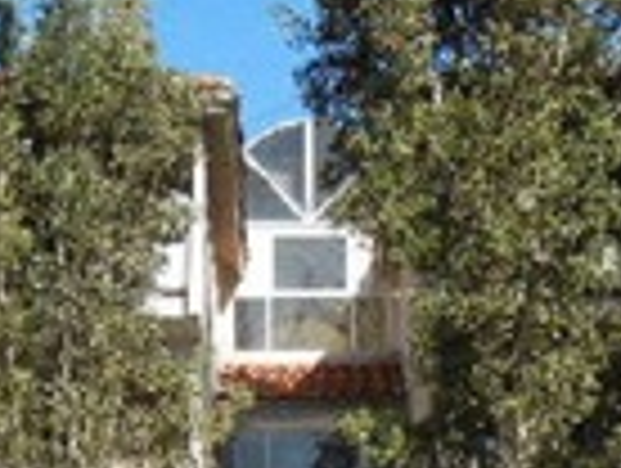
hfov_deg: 25.9
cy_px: 297
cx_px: 320
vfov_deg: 19.7
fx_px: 1348
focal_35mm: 75
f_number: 3.5
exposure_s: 1/887
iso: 160
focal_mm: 5.4
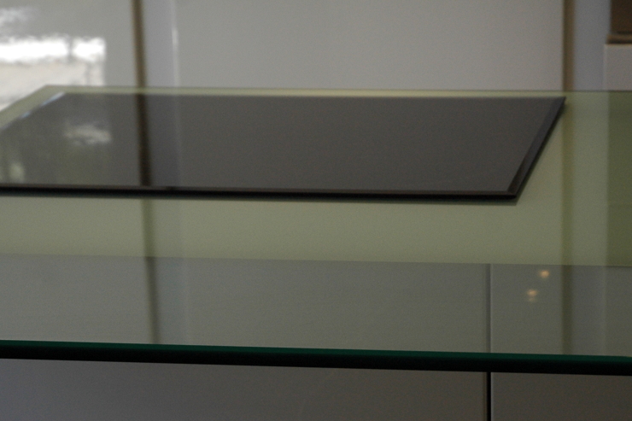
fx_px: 2404
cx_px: 352
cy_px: 380
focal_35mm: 137
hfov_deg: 15.0
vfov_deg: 10.0
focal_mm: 50
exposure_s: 1/80
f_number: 4.5
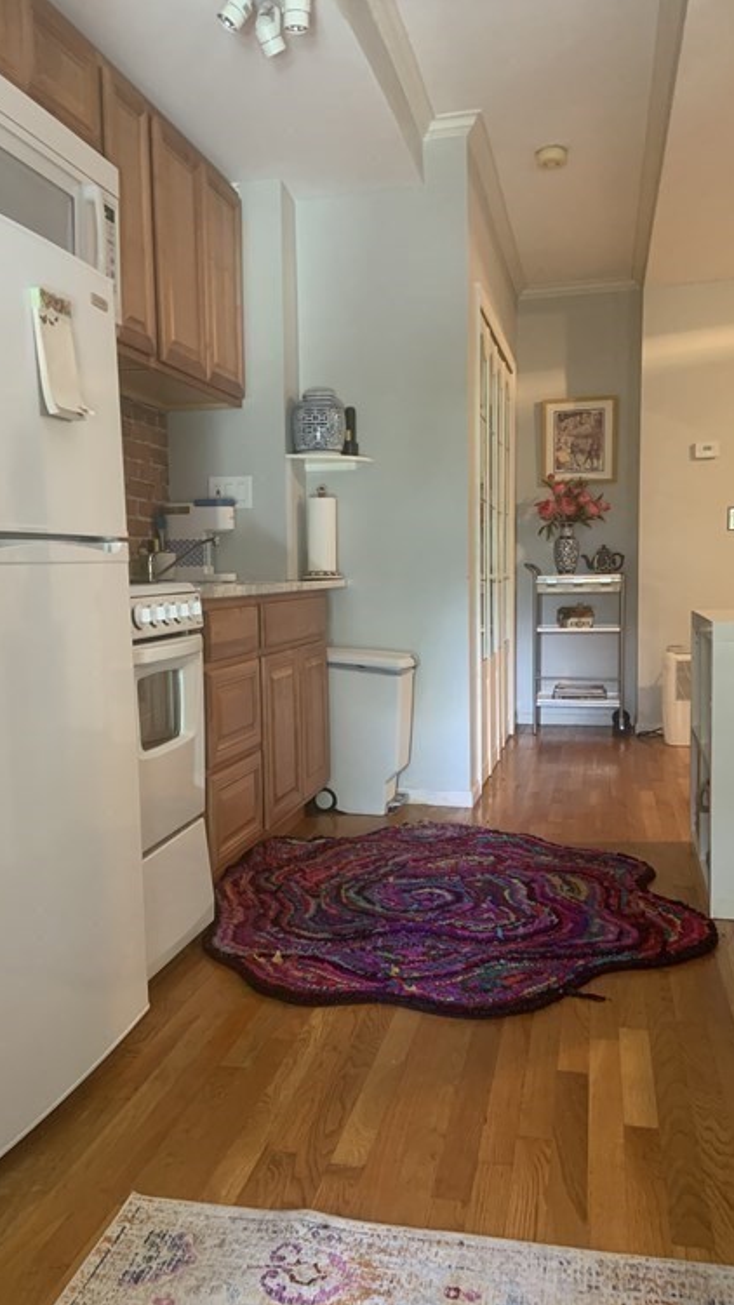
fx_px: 1003
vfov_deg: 66.1
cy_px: 666
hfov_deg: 40.2
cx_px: 353
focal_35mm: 29
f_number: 1.8
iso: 320
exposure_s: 1/40
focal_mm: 4.25
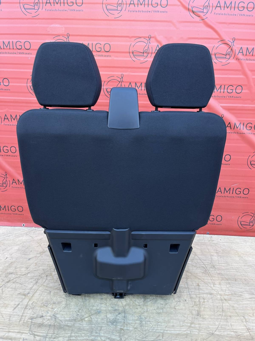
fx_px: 255
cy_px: 170
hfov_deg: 53.1
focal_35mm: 26
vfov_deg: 67.3
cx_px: 128
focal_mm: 5.1
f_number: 1.6
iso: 32
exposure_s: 1/122
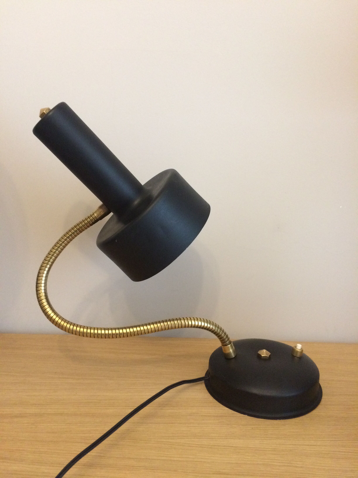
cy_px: 239
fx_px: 400
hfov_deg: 48.2
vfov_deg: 61.7
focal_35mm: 29
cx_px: 179
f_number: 2.2
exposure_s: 1/20
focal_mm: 4.15
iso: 320
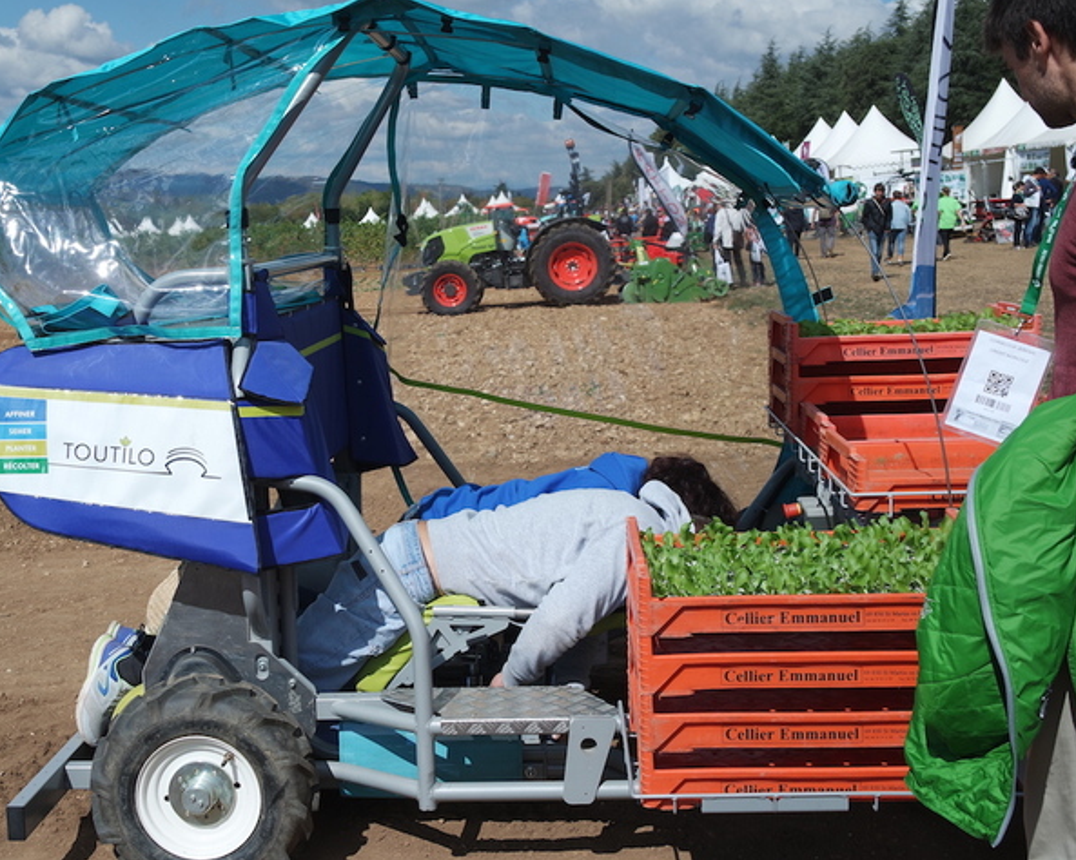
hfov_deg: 37.9
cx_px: 441
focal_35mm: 49
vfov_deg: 30.8
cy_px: 426
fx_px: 1560
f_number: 8
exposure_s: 1/400
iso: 100
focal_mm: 28
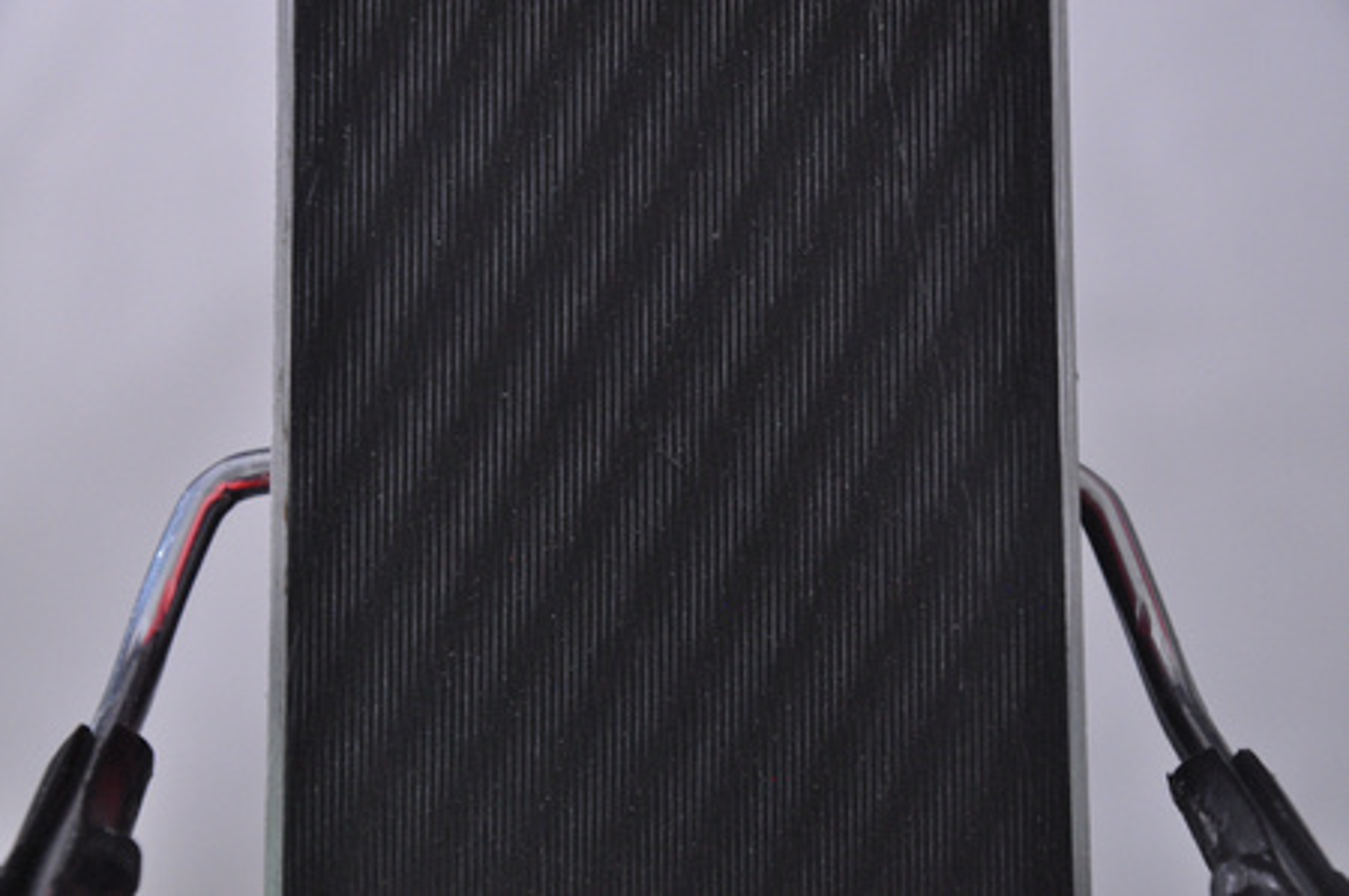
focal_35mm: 158
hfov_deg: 13.1
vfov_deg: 8.7
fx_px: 5895
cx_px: 674
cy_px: 448
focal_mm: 105
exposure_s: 1/125
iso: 3200
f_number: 9.5
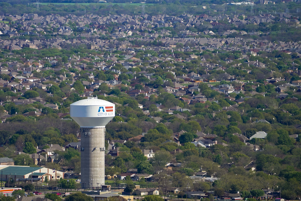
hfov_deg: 3.6
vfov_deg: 2.4
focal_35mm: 571
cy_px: 100
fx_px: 4774
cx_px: 150
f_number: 6.3
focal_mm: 571
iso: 640
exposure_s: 1/2000
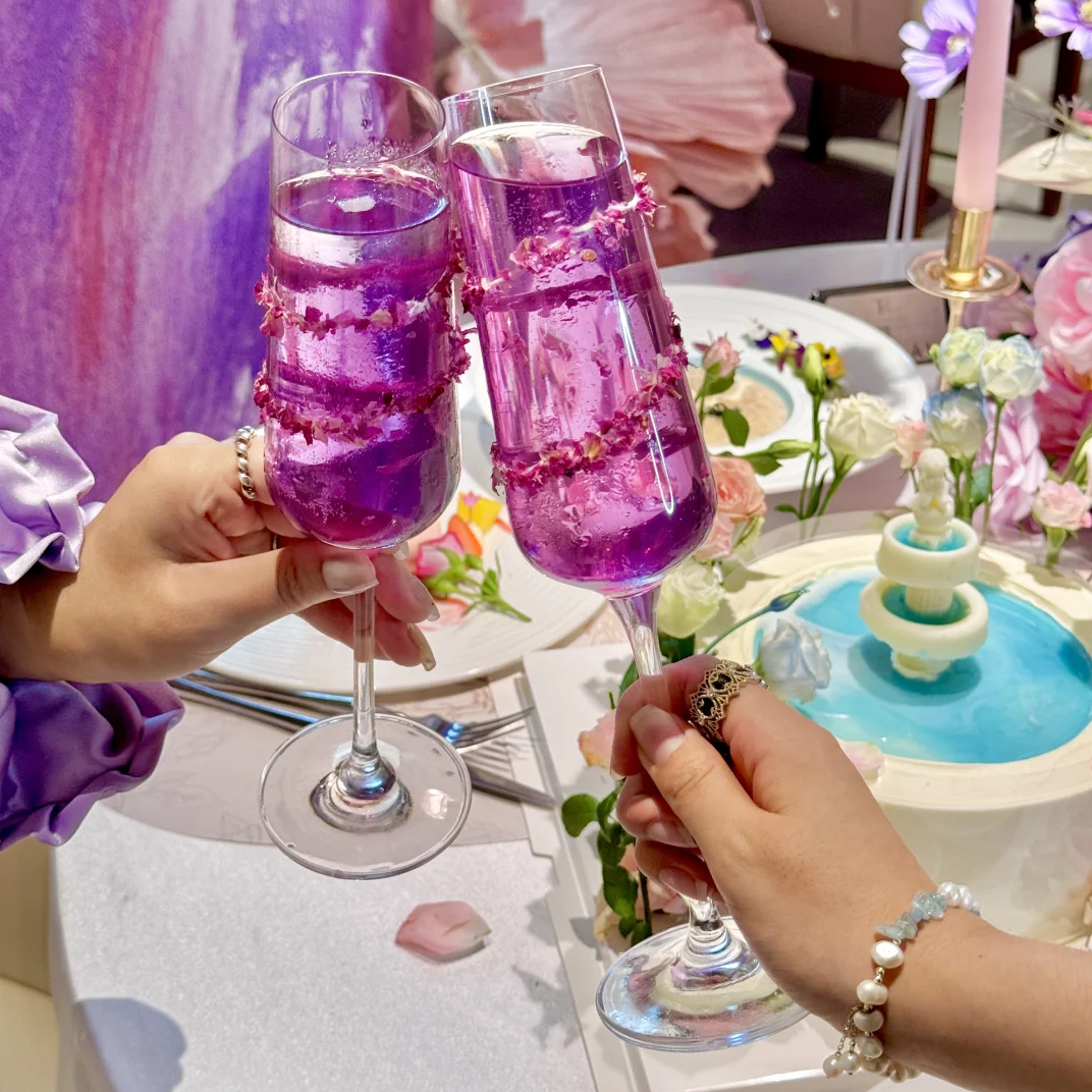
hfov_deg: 30.0
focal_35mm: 57
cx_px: 549
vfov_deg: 30.0
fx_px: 2034
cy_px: 451
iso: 100
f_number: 1.78
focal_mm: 6.76
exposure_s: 1/74
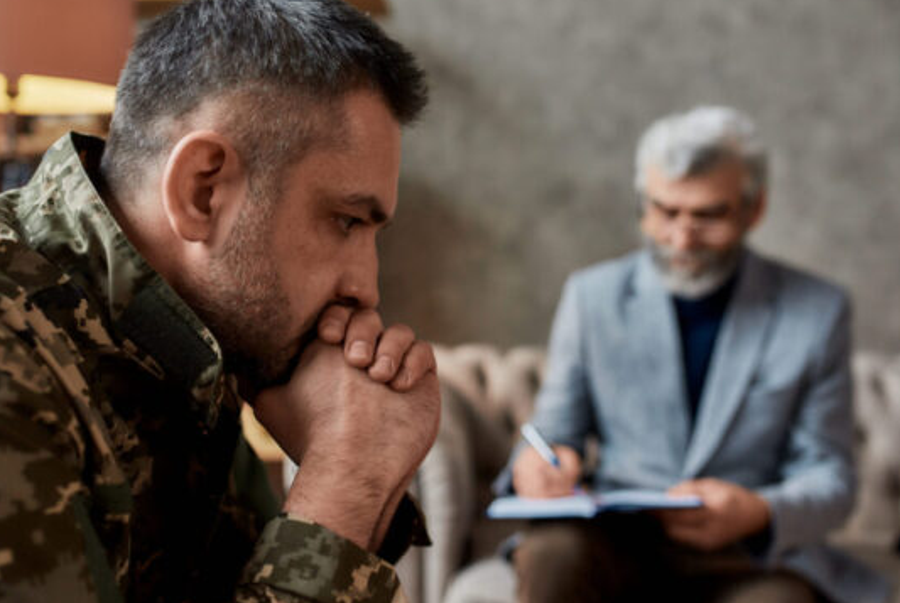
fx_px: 1051
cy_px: 323
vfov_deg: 32.0
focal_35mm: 42
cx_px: 412
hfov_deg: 46.3
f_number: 2.5
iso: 640
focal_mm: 35
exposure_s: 1/160
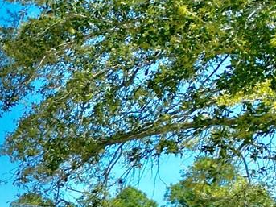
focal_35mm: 112
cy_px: 337
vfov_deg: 12.4
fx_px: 893
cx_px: -297
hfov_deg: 14.3
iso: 140
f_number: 1.7
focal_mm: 6.72
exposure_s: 1/4000
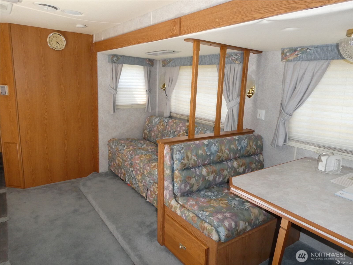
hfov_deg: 71.6
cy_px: 132
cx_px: 176
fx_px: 245
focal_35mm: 24
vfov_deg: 56.8
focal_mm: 4.3
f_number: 4.7
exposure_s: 1/60
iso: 320
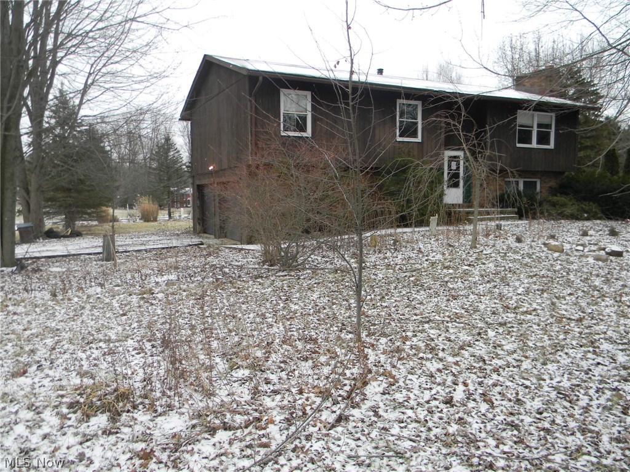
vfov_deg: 49.7
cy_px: 236
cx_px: 315
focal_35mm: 28
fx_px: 510
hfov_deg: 63.4
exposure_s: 1/166
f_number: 3.5
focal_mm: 5
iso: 80
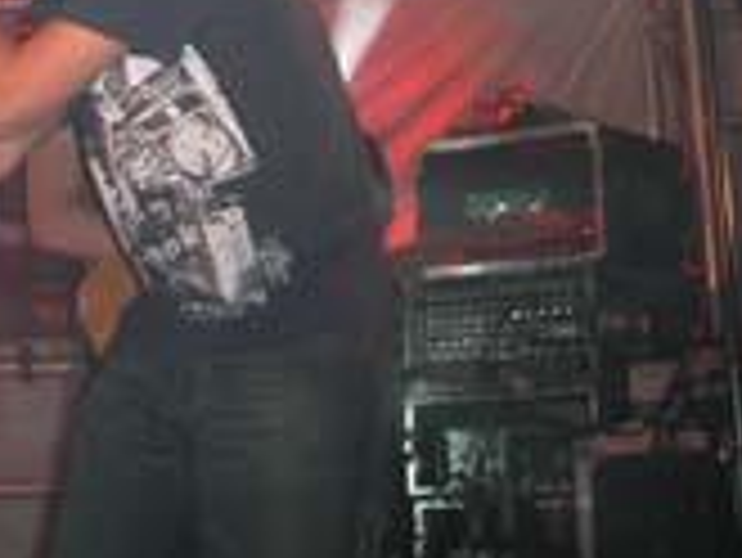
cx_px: 211
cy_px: -108
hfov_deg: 21.2
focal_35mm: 92
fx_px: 1973
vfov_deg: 15.5
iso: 133
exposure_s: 1/30
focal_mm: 7.8
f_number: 2.8
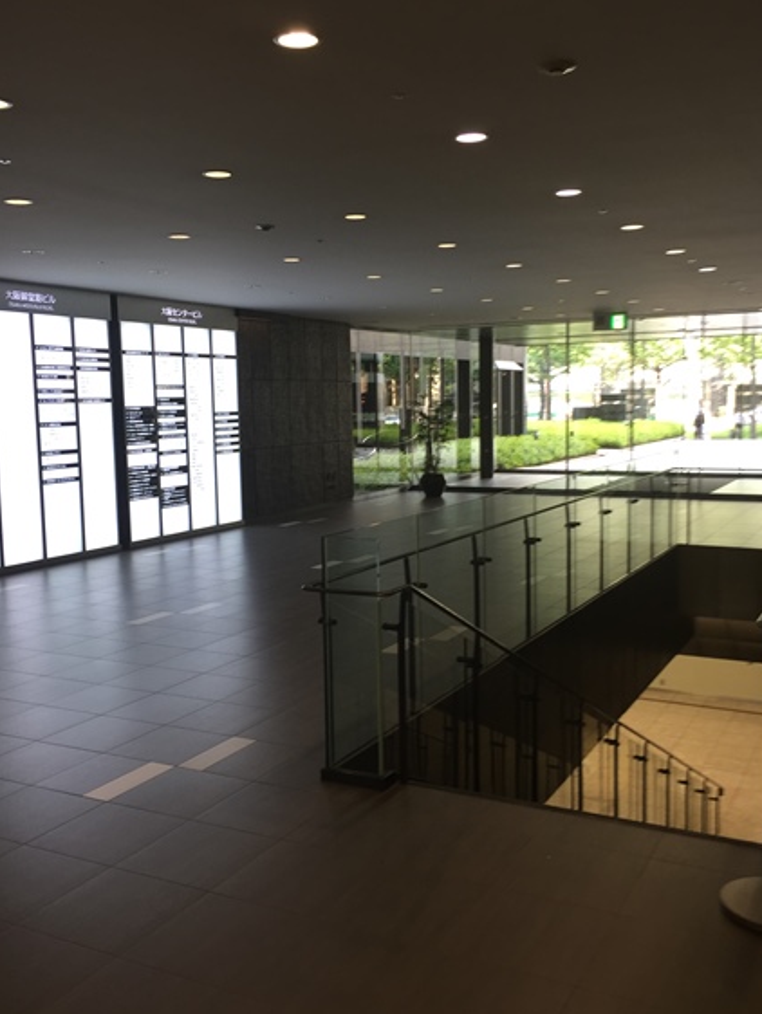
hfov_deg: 43.0
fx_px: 968
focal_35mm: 33
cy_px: 503
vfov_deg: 55.3
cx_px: 401
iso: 32
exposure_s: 1/40
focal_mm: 4.15
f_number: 2.2
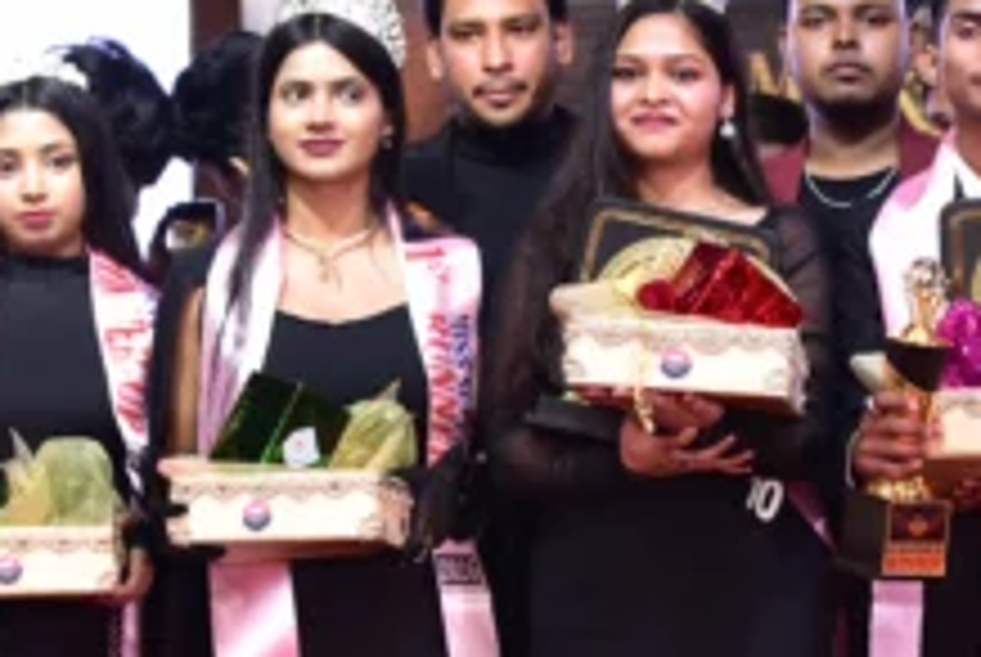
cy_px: 554
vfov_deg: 7.2
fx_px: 5239
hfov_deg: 10.7
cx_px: 817
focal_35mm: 192
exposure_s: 1/200
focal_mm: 70
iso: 1250
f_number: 4
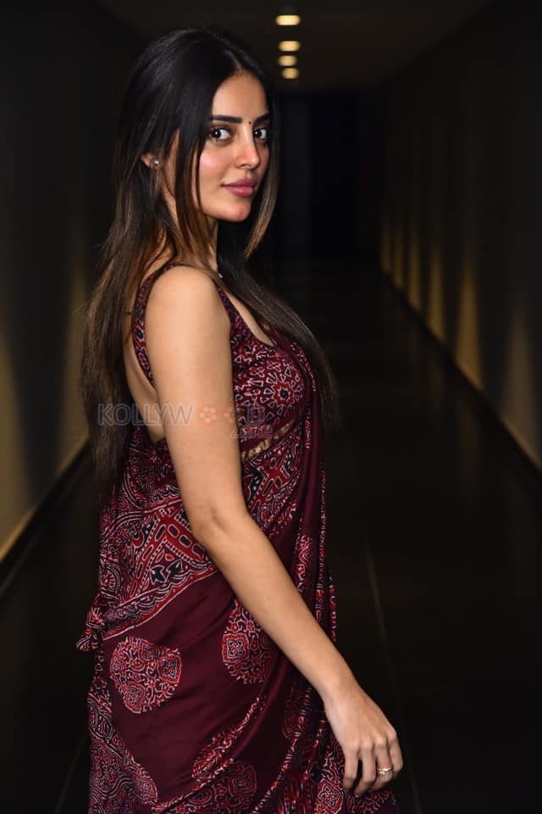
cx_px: 271
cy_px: 407
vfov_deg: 20.4
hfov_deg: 13.7
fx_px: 2258
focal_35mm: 100
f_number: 5
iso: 1600
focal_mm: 100
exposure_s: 1/125
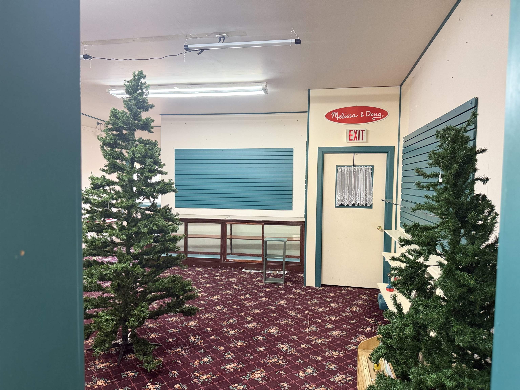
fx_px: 361
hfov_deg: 71.6
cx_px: 260
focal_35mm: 24
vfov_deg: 56.8
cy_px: 195
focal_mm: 6.76
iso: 320
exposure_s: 1/60
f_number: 1.78
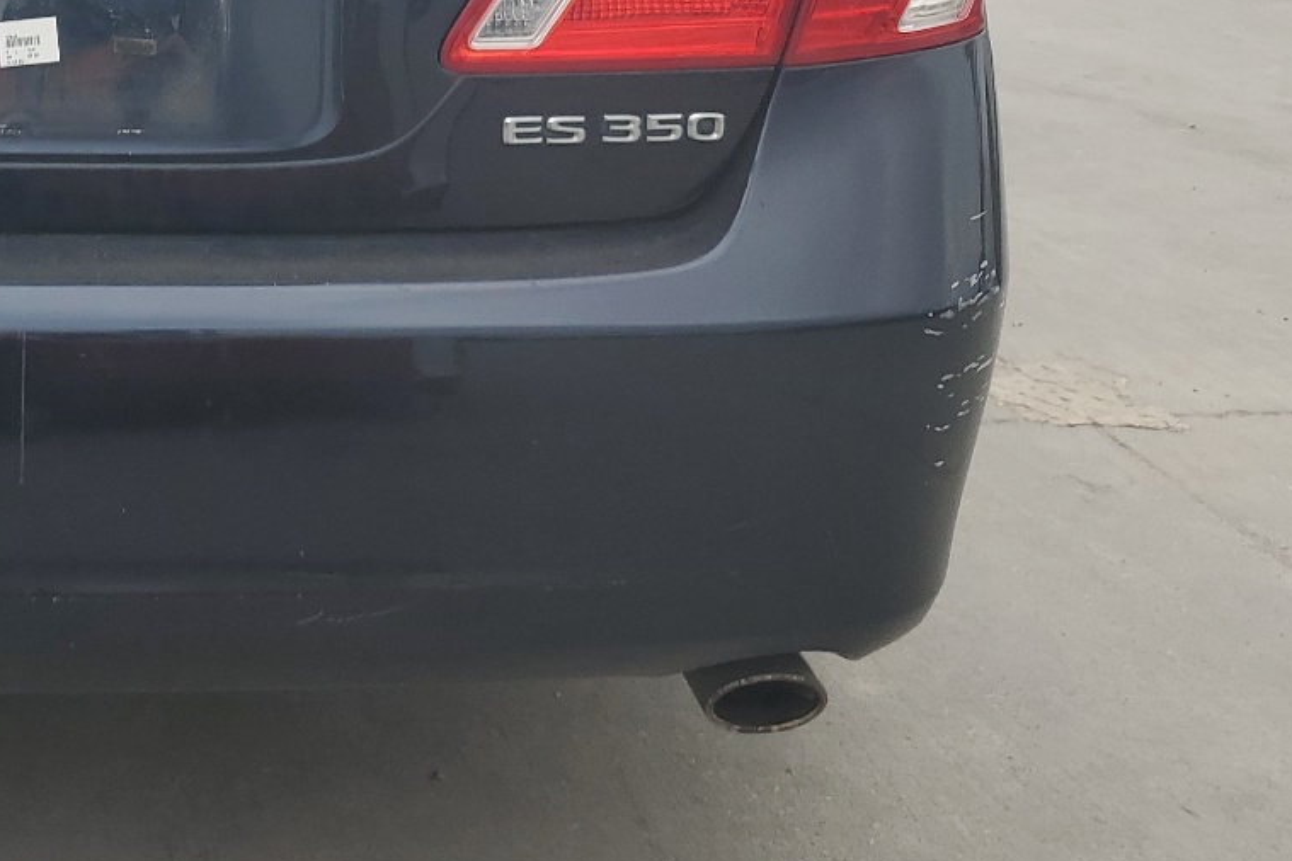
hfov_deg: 32.9
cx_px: 77
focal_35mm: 57
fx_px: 2046
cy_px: 54
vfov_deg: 23.1
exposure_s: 1/714
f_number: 1.5
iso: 50
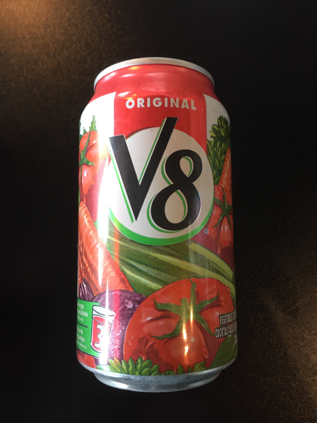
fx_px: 354
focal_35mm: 29
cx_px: 158
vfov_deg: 61.7
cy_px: 212
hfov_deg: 48.2
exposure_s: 1/30
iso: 125
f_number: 2.2
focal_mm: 4.15
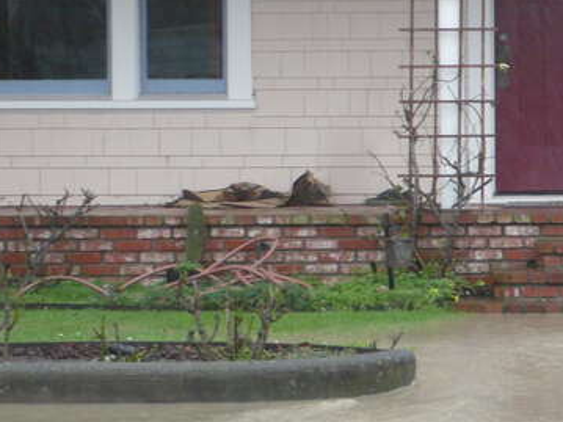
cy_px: 165
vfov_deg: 6.3
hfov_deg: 8.4
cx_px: 602
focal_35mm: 234
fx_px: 3805
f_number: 5
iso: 160
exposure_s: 1/125
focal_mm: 17.4
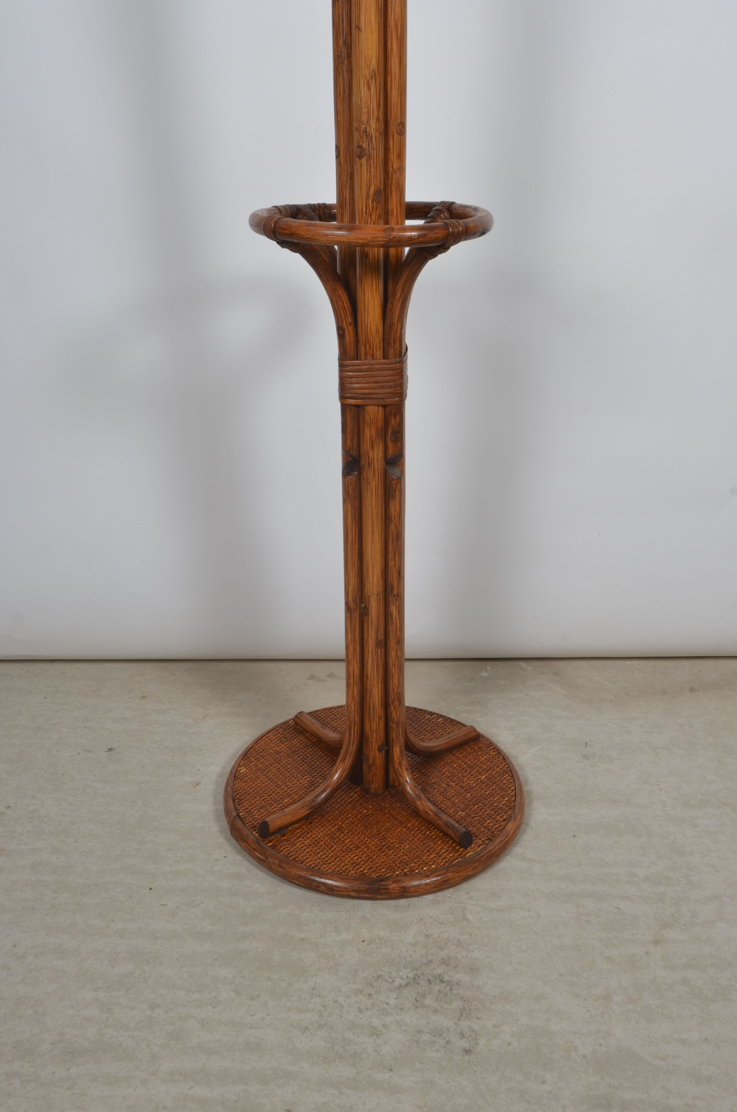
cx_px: 368
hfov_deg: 39.8
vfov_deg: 57.3
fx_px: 1018
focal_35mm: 33
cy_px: 556
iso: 100
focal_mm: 22
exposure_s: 1/125
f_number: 14
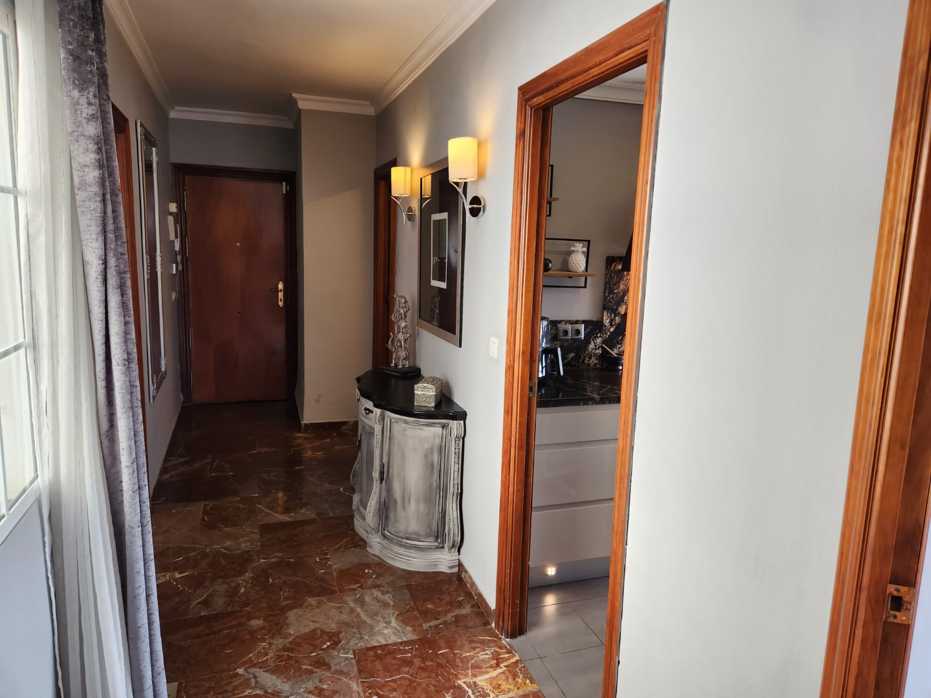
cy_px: 349
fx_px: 619
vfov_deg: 58.9
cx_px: 466
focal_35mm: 23
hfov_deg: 73.9
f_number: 1.8
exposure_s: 1/180
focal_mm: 5.4
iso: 100
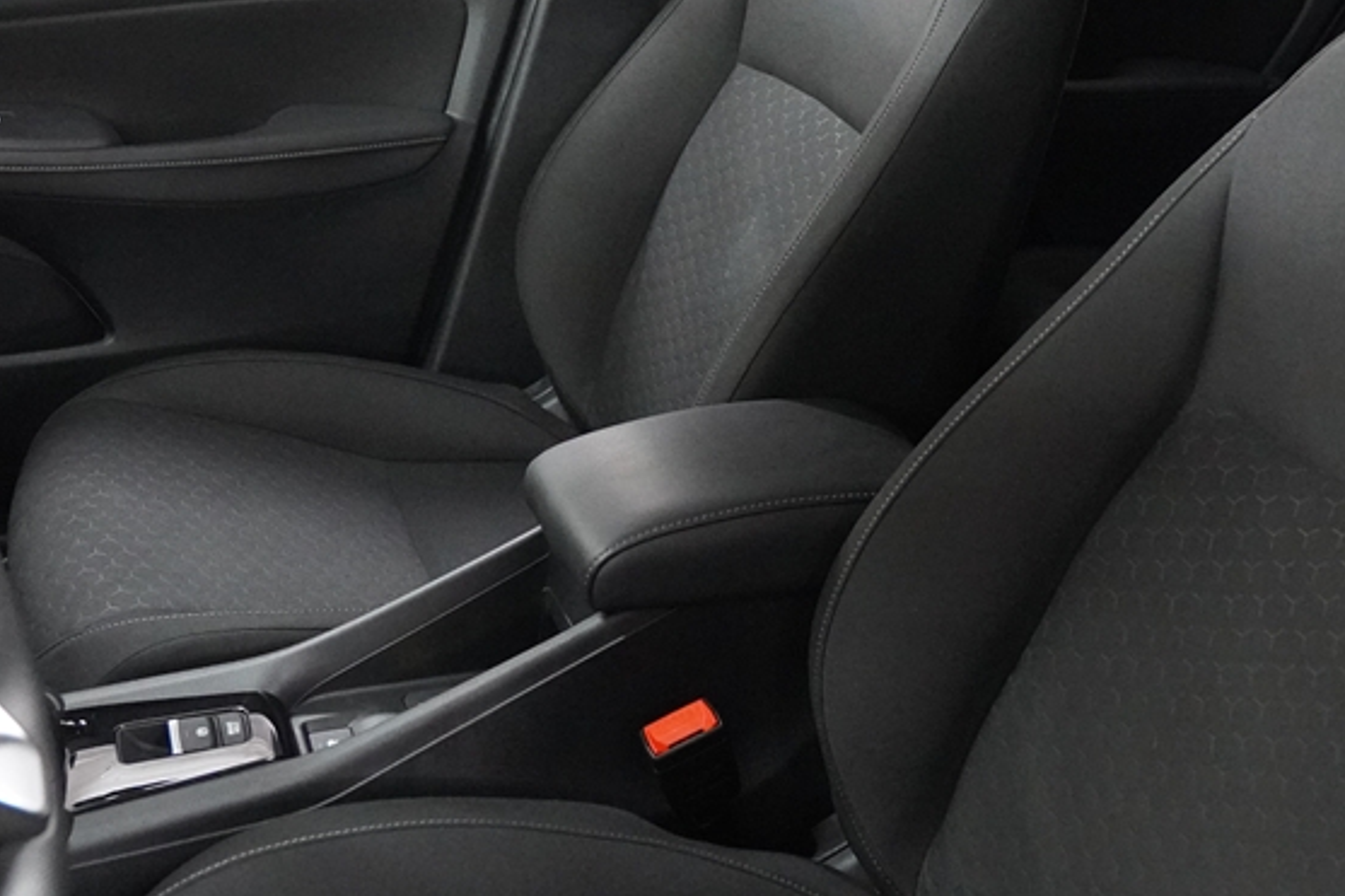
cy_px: 296
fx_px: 1752
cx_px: 765
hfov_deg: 41.9
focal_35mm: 47
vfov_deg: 28.5
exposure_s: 1/50
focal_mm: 17
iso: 6400
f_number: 2.8
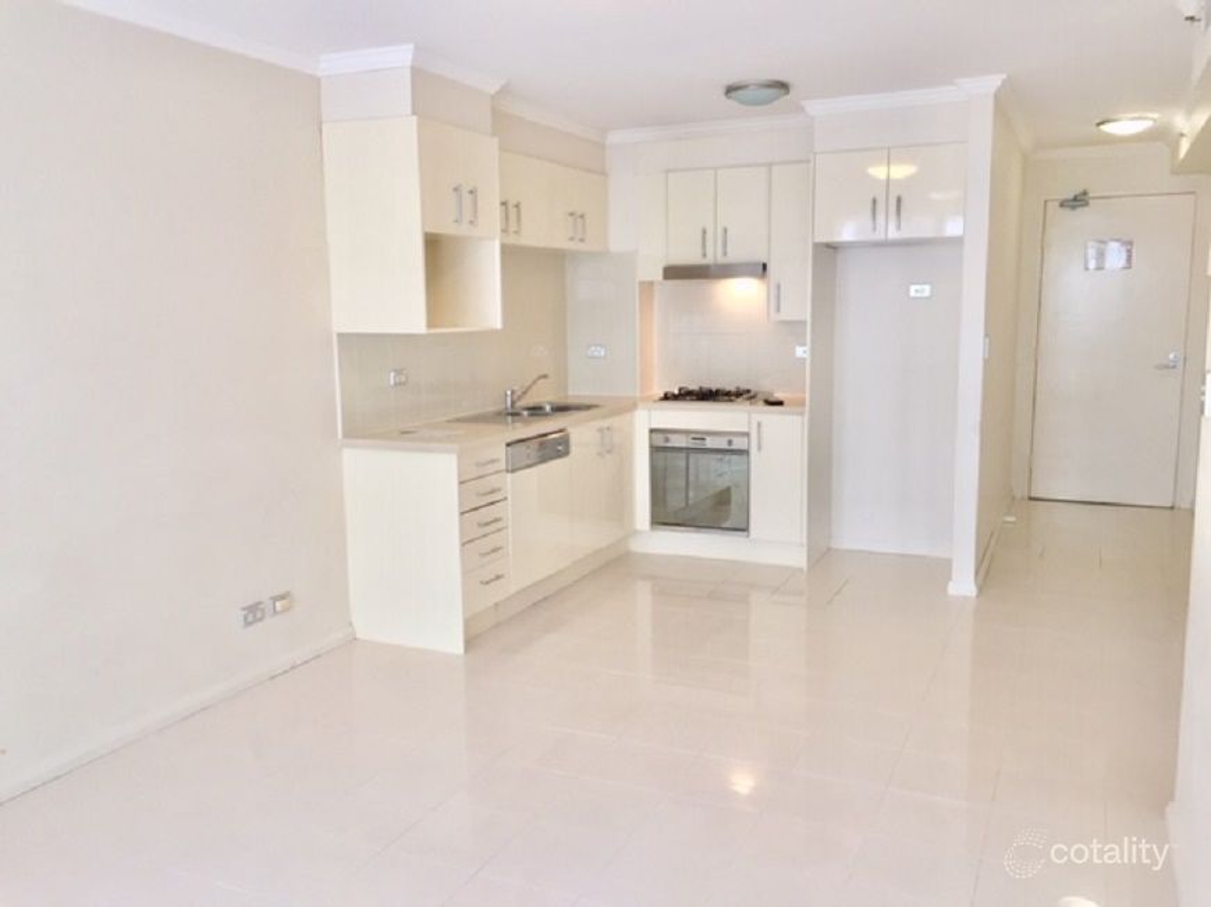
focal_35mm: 29
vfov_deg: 48.2
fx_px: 1014
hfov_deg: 61.7
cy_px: 454
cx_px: 606
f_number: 2.2
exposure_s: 1/33
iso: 32
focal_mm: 4.15
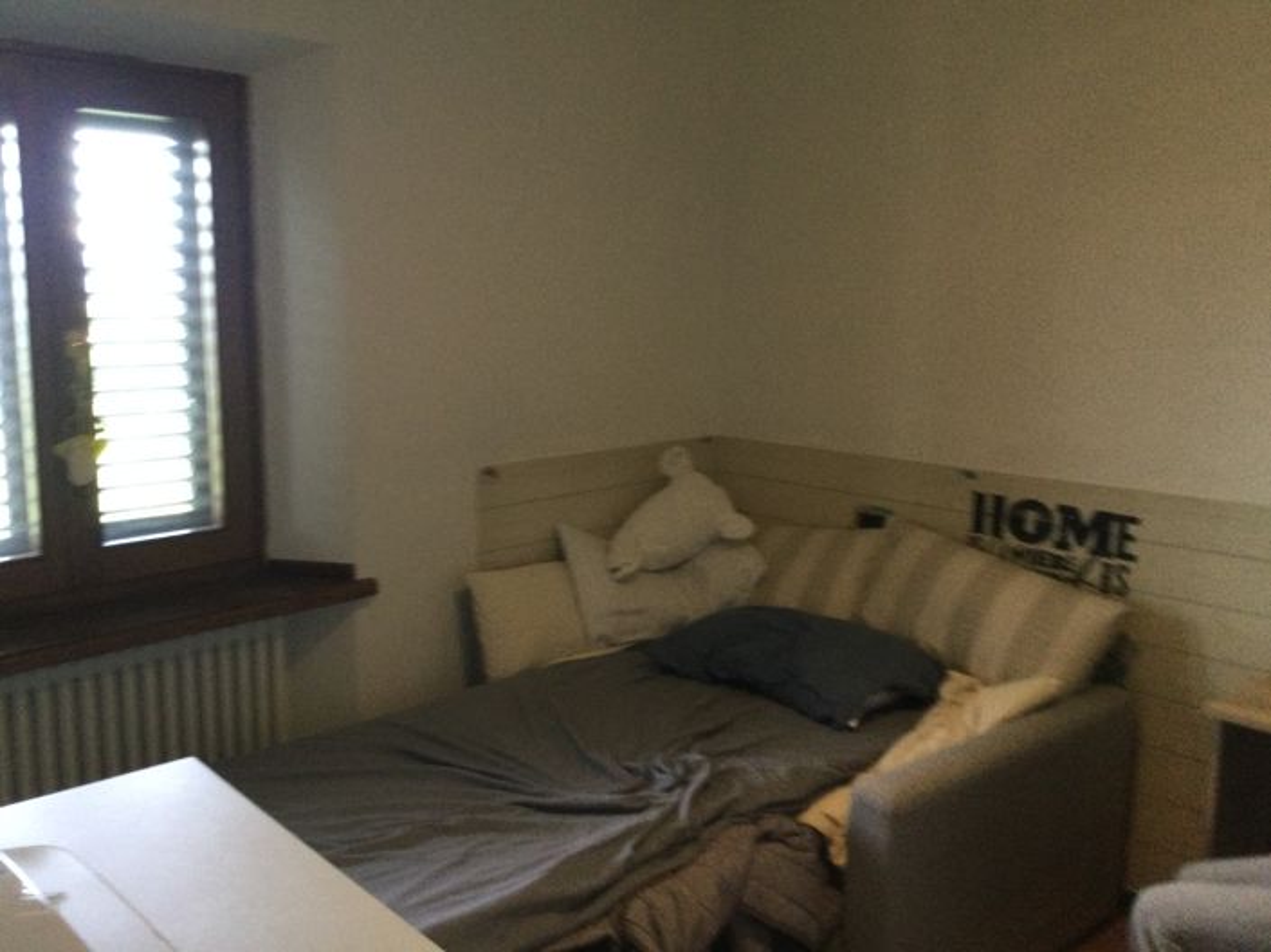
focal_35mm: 31
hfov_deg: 58.4
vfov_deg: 45.4
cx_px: 636
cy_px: 476
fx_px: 1138
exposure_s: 1/33
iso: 200
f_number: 2.4
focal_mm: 3.3
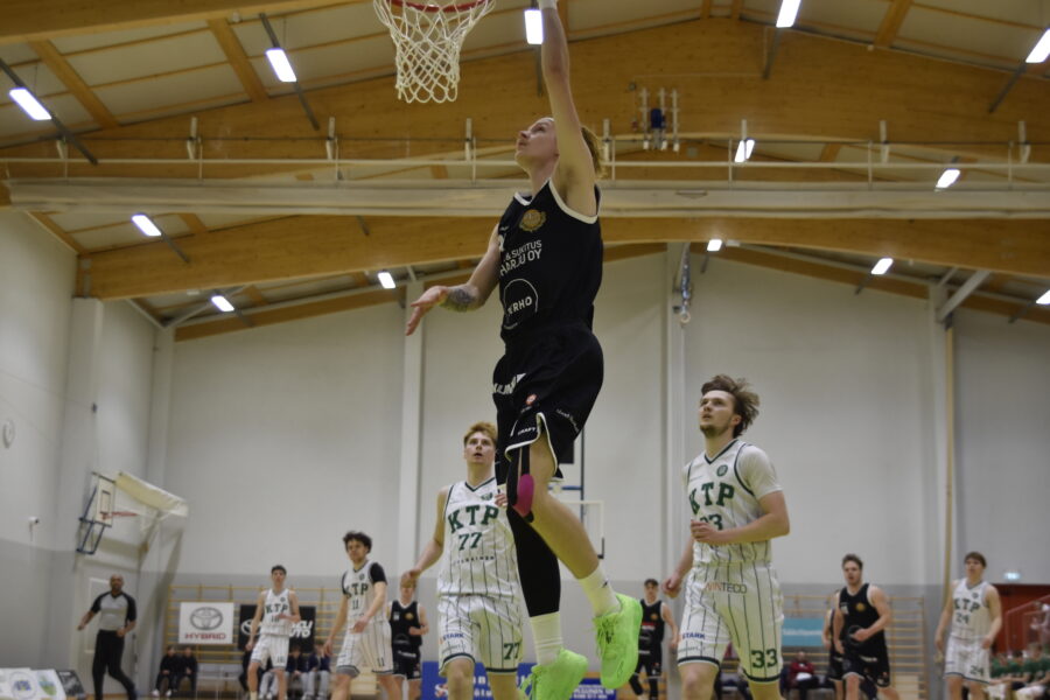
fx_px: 1662
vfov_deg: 23.8
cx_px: 525
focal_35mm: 57
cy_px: 350
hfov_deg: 35.1
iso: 800
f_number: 2.8
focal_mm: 38
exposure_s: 1/500
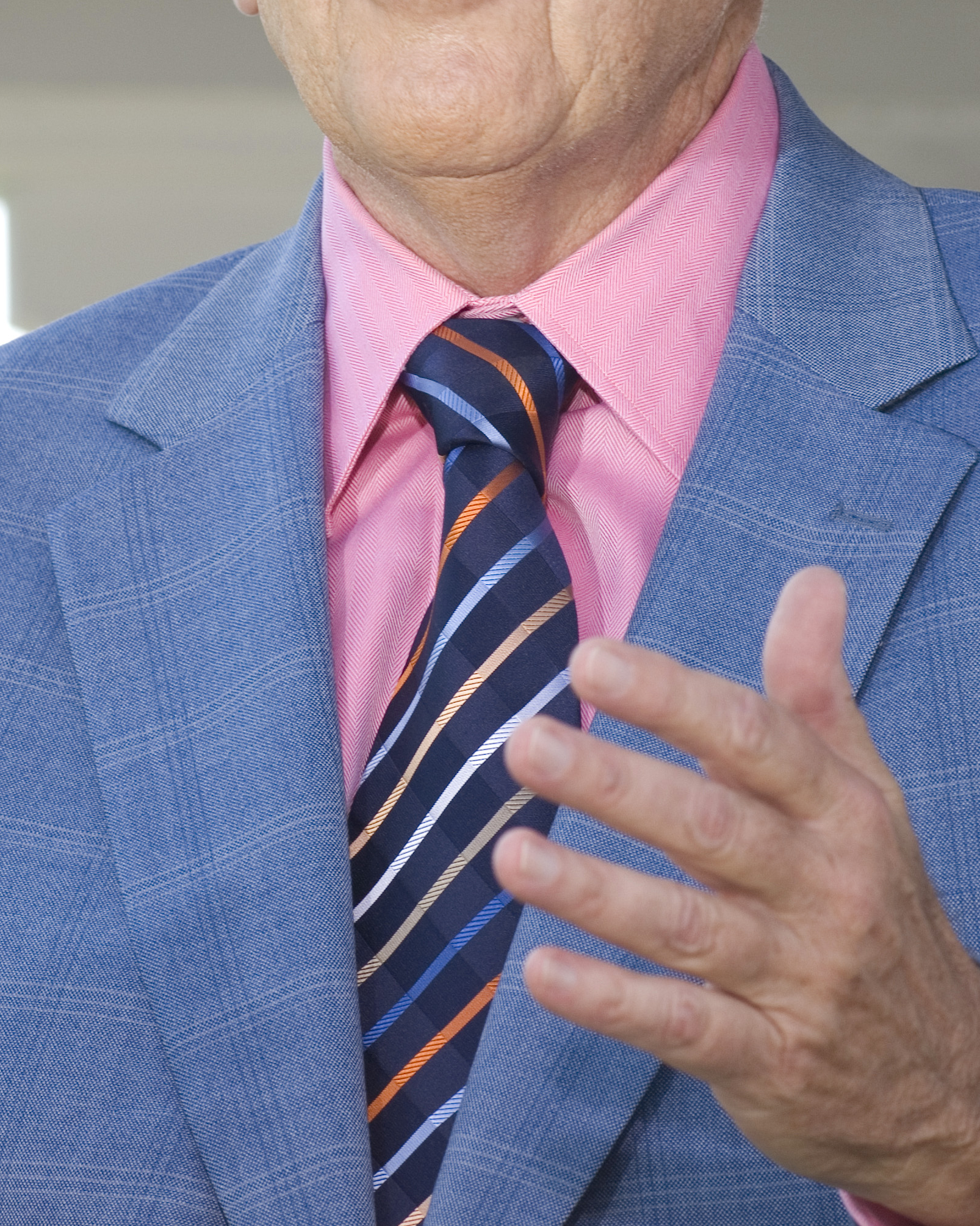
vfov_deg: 6.5
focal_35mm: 299
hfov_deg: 5.2
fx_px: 10842
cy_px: 267
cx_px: 516
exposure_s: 1/250
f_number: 8
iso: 200
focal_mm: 110
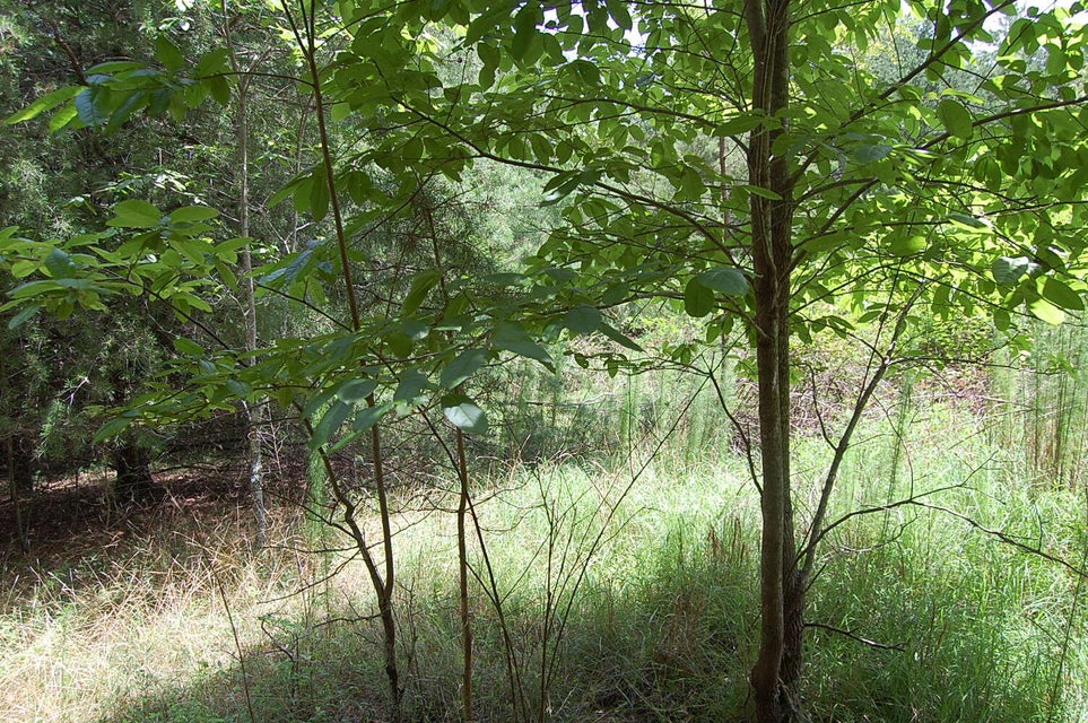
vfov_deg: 47.8
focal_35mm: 27
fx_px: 815
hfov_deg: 67.4
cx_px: 544
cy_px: 362
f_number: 6.3
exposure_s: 1/160
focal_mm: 18
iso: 200
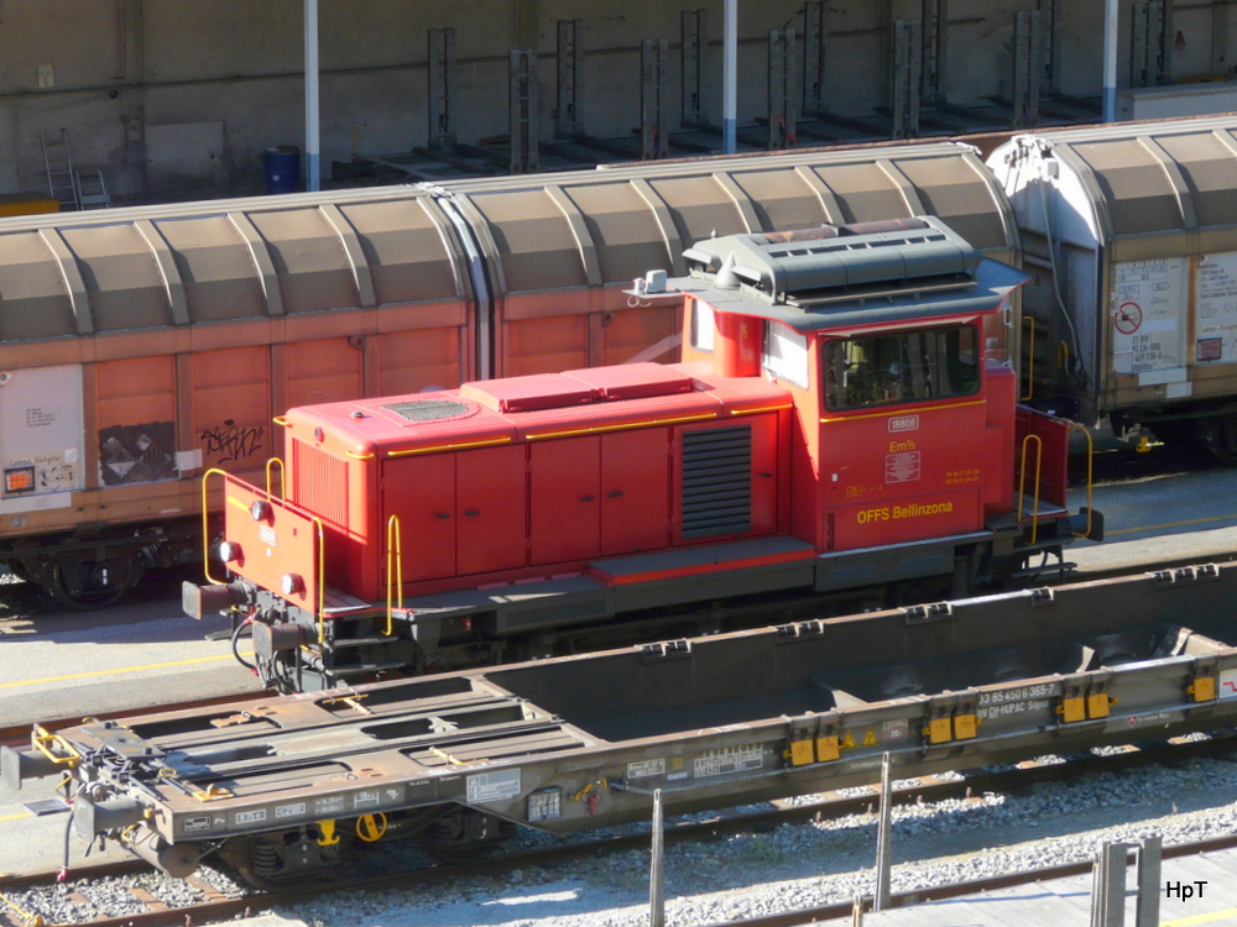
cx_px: 618
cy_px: 464
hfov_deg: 16.4
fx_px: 4288
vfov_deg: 12.3
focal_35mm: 120
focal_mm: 19.7
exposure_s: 1/200
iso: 100
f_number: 4
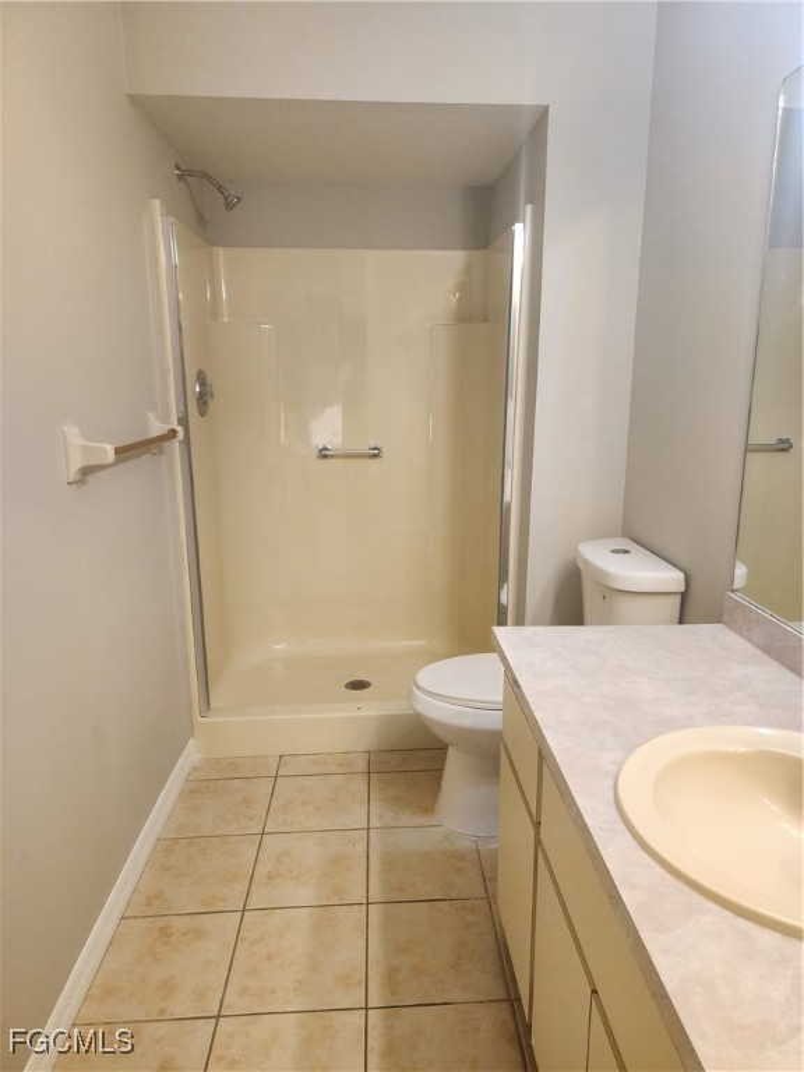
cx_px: 402
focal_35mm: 23
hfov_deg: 58.9
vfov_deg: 73.9
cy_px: 536
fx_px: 712
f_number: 1.8
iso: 320
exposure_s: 1/120
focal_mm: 6.4
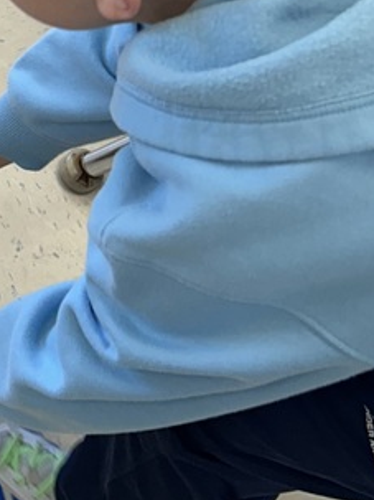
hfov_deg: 15.3
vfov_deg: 21.2
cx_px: -214
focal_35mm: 88
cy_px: -48
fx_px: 1269
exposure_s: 1/120
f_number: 1.5
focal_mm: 5.7
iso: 80
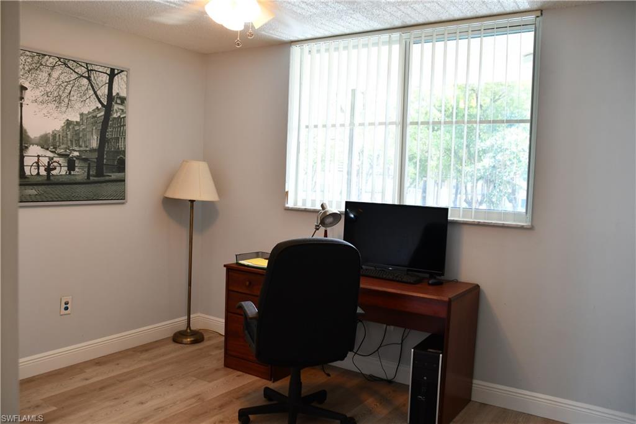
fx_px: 547
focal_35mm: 31
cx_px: 318
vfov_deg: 42.3
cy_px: 212
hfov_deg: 60.3
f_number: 4.5
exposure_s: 1/80
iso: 400
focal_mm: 21
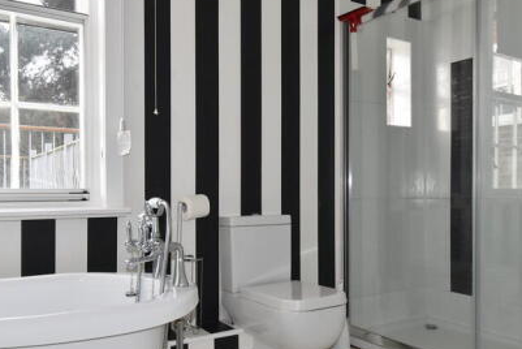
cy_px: 192
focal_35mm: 32
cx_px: 245
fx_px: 462
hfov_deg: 58.9
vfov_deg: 41.4
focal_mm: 13
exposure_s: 1/250
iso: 640
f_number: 6.3
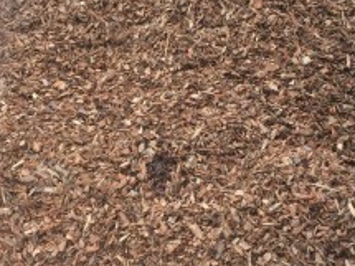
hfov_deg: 35.5
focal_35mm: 54
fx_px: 553
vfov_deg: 27.0
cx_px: 165
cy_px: 155
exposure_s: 1/263
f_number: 2.2
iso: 32
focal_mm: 4.15
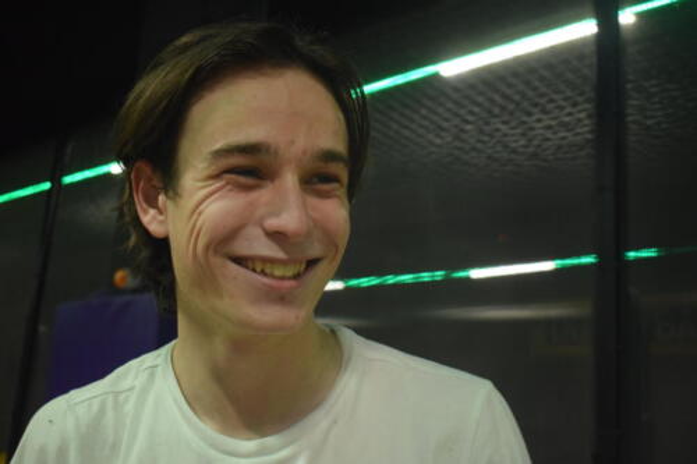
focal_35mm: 44
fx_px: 842
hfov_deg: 45.0
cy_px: 232
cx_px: 348
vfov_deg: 30.8
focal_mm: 29
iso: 3200
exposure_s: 1/100
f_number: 4.2
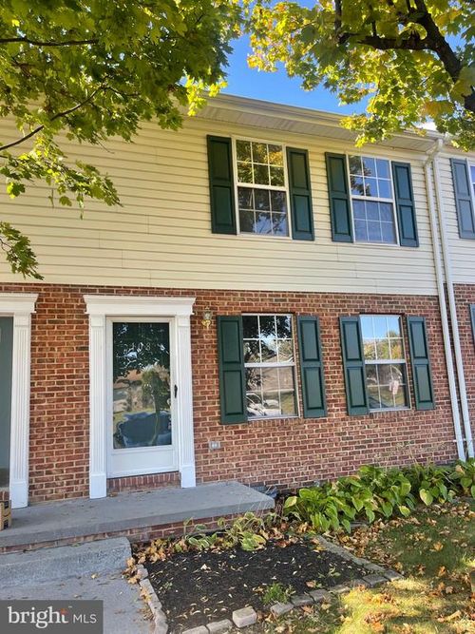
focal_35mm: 26
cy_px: 317
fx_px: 476
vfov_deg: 67.3
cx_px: 238
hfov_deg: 53.0
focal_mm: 5.1
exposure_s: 1/275
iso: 32
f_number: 1.6
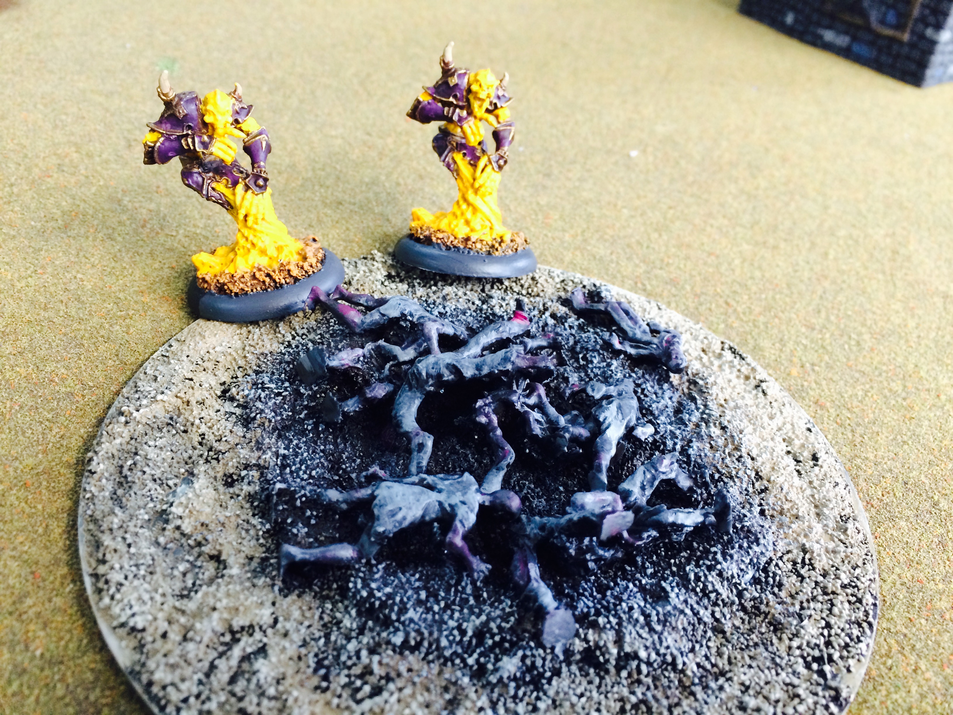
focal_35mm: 29
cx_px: 476
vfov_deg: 48.2
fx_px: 798
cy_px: 358
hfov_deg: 61.7
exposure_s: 1/30
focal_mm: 4.15
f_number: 2.2
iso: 160
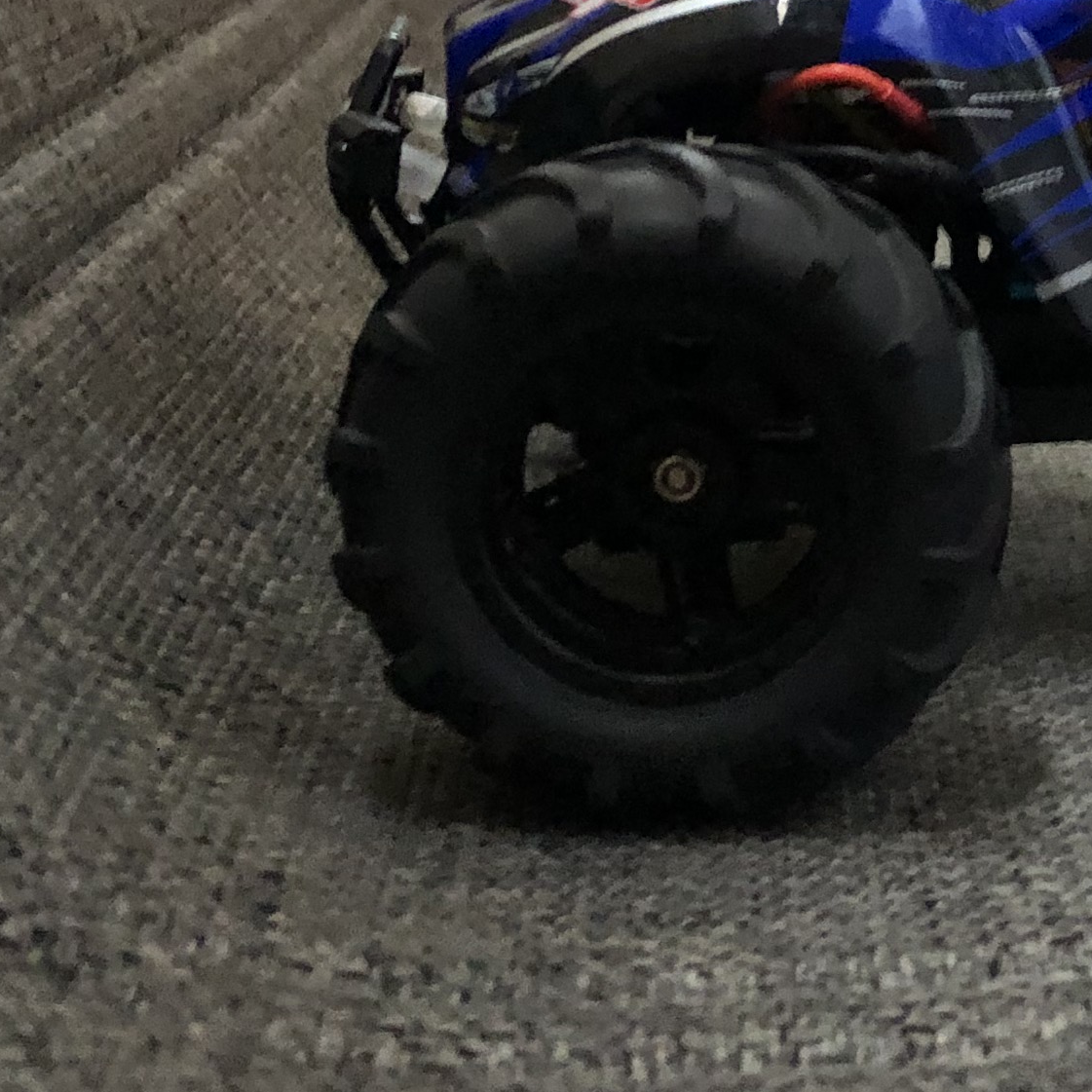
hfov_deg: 18.8
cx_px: 1175
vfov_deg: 19.4
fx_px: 3176
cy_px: 327
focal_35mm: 89
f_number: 1.8
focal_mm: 3.99
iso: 100
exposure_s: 1/4
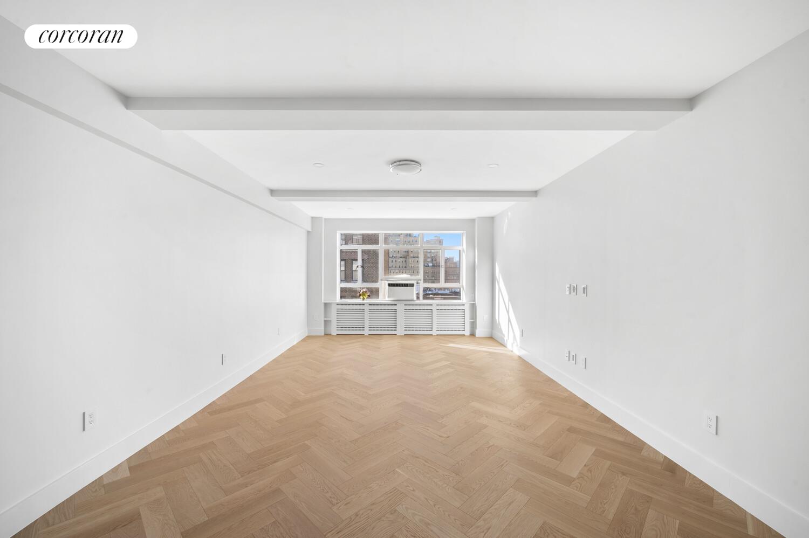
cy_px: 269
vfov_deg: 81.1
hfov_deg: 104.3
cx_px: 404
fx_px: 314
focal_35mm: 14
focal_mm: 14
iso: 400
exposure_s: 1/3
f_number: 11
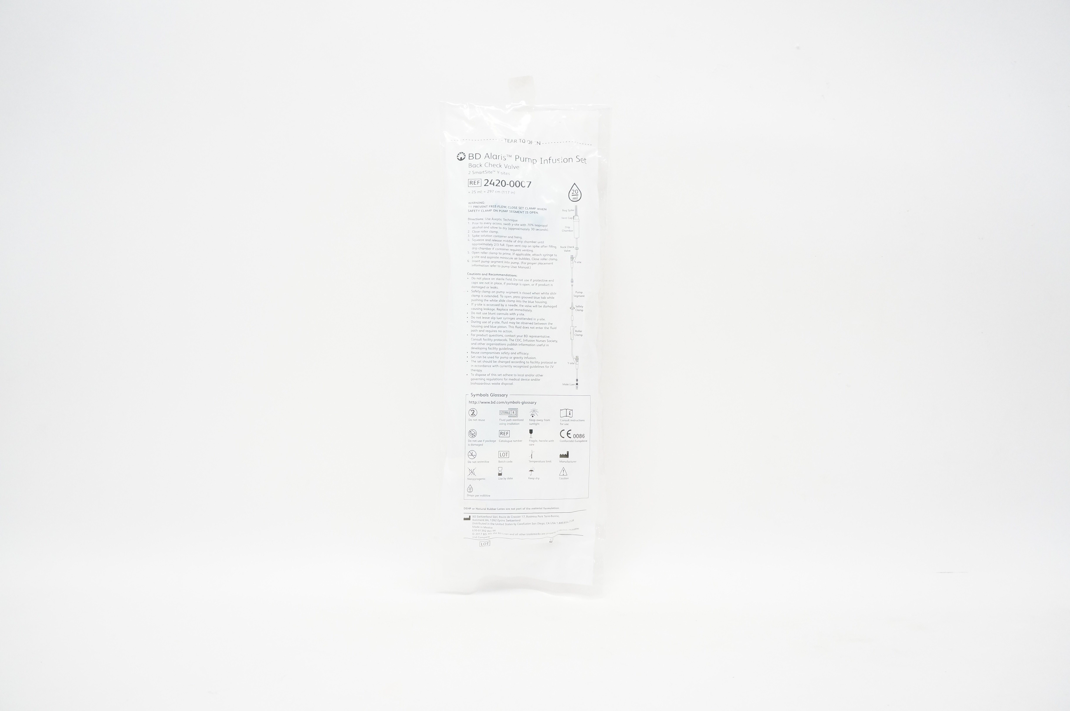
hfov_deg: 67.4
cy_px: 356
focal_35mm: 27
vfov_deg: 47.8
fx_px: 802
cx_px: 535
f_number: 5
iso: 1600
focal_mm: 18
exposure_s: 1/200
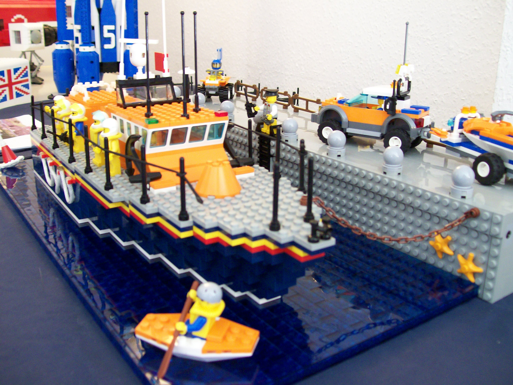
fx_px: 534
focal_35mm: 36
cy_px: 192
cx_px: 256
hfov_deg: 51.4
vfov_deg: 39.7
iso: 160
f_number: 2.7
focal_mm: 6
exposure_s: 1/8
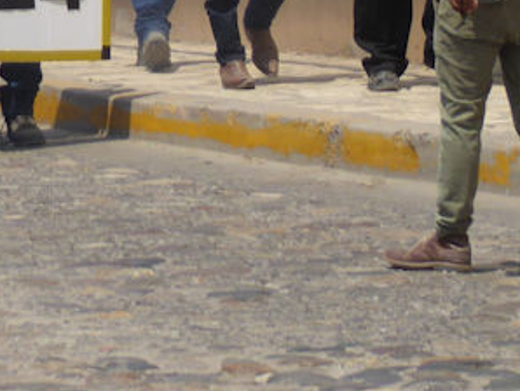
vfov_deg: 2.7
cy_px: -286
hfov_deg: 3.6
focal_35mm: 543
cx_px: -192
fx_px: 8163
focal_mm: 24.2
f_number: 5.3
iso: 100
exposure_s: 1/640
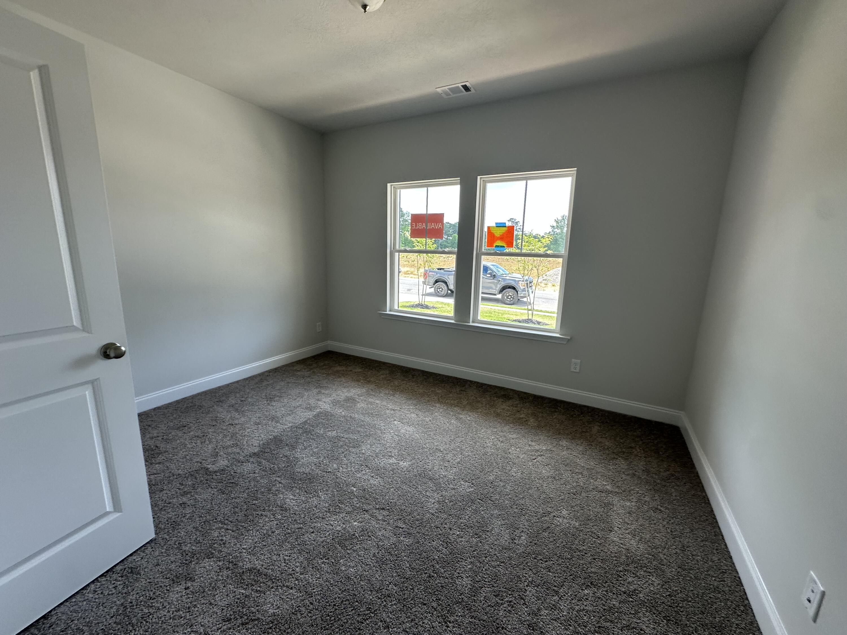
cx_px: 424
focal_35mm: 14
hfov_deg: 102.1
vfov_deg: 85.7
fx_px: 343
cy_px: 318
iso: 50
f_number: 2.2
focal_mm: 2.22
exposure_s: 1/120
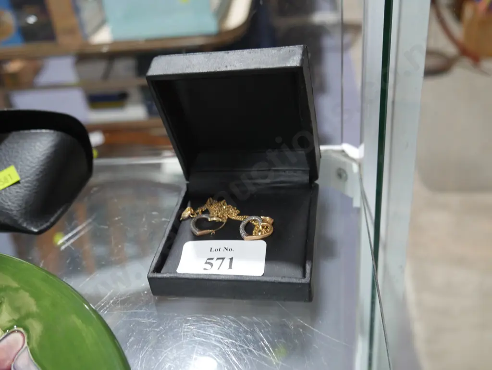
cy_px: 185
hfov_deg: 49.0
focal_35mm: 38
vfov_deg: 37.8
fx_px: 540
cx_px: 246
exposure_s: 1/60
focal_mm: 19
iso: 640
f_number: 4.1
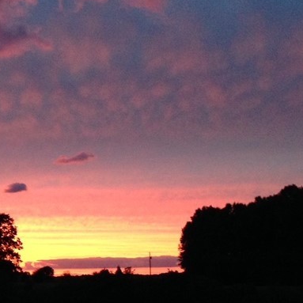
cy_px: 146
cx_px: 6
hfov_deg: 21.5
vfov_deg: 22.2
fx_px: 772
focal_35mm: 78
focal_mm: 4.12
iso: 200
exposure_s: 1/20
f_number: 2.4
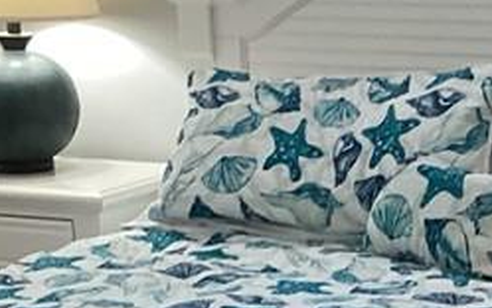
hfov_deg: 15.2
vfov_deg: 9.6
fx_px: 1811
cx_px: 498
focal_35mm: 135
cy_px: 361
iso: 200
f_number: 2.4
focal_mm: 3.3
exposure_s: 1/60
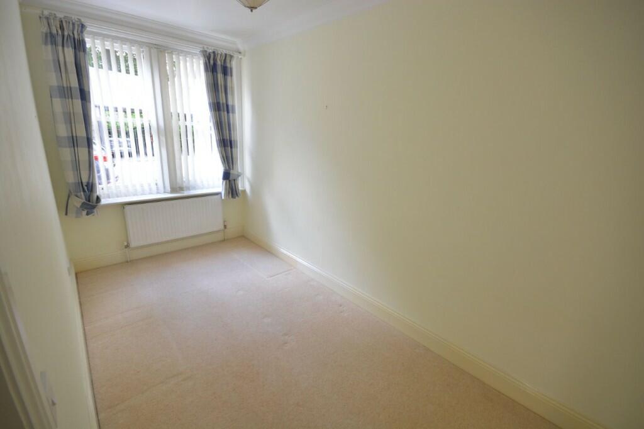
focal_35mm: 15
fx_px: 268
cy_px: 214
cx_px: 322
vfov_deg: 77.3
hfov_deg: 100.4
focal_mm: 10
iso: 400
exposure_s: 1/13
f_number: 8
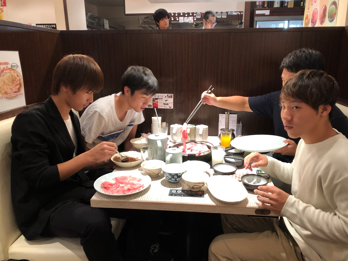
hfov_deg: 63.4
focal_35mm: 28
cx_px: 174
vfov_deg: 49.8
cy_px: 130
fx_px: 282
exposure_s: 1/17
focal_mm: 3.99
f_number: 1.8
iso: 50
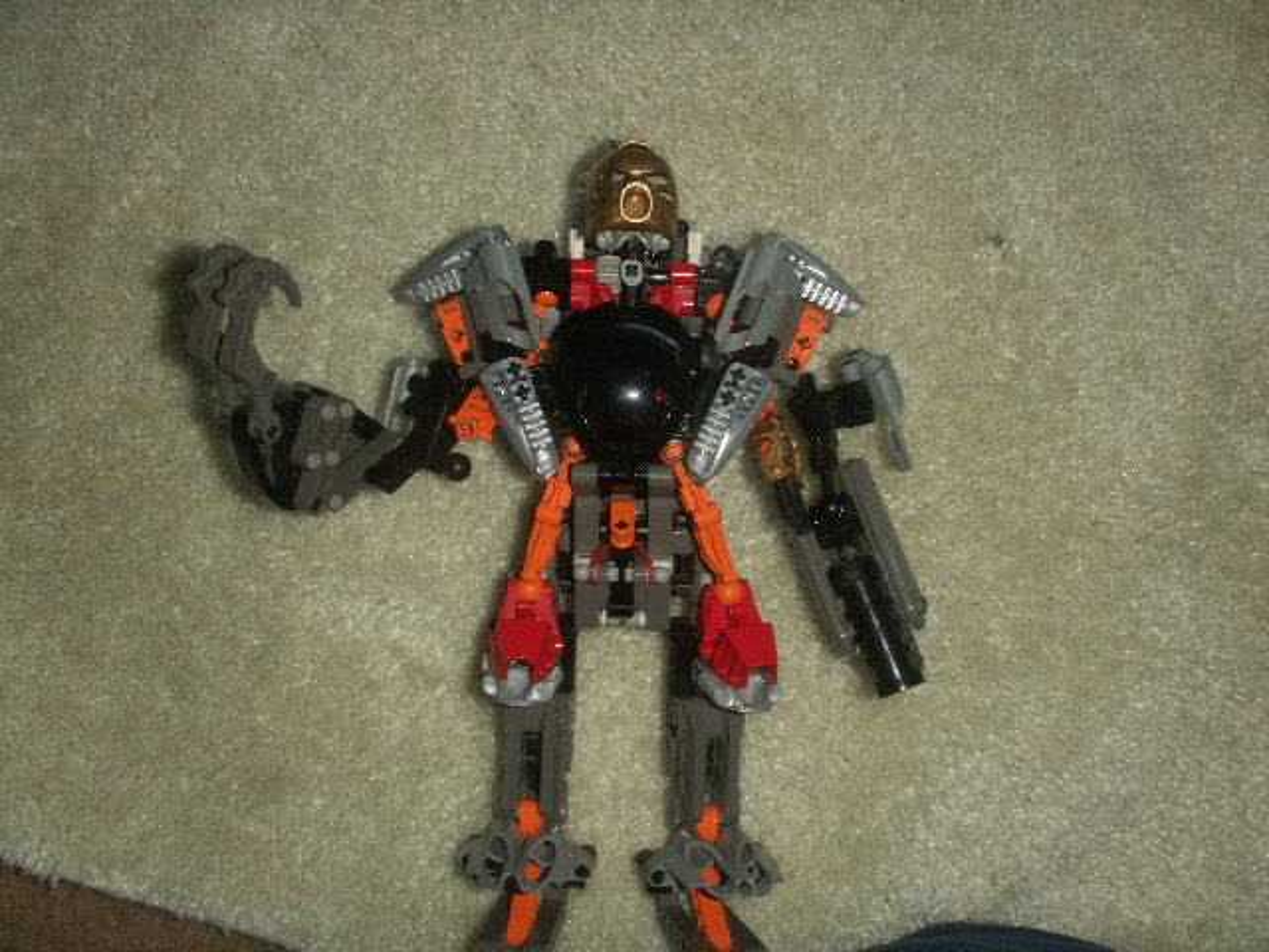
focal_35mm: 37
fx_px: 1356
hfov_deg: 50.1
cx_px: 634
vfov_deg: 38.7
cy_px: 476
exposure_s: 1/40
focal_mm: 7.7
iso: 50
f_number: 7.1
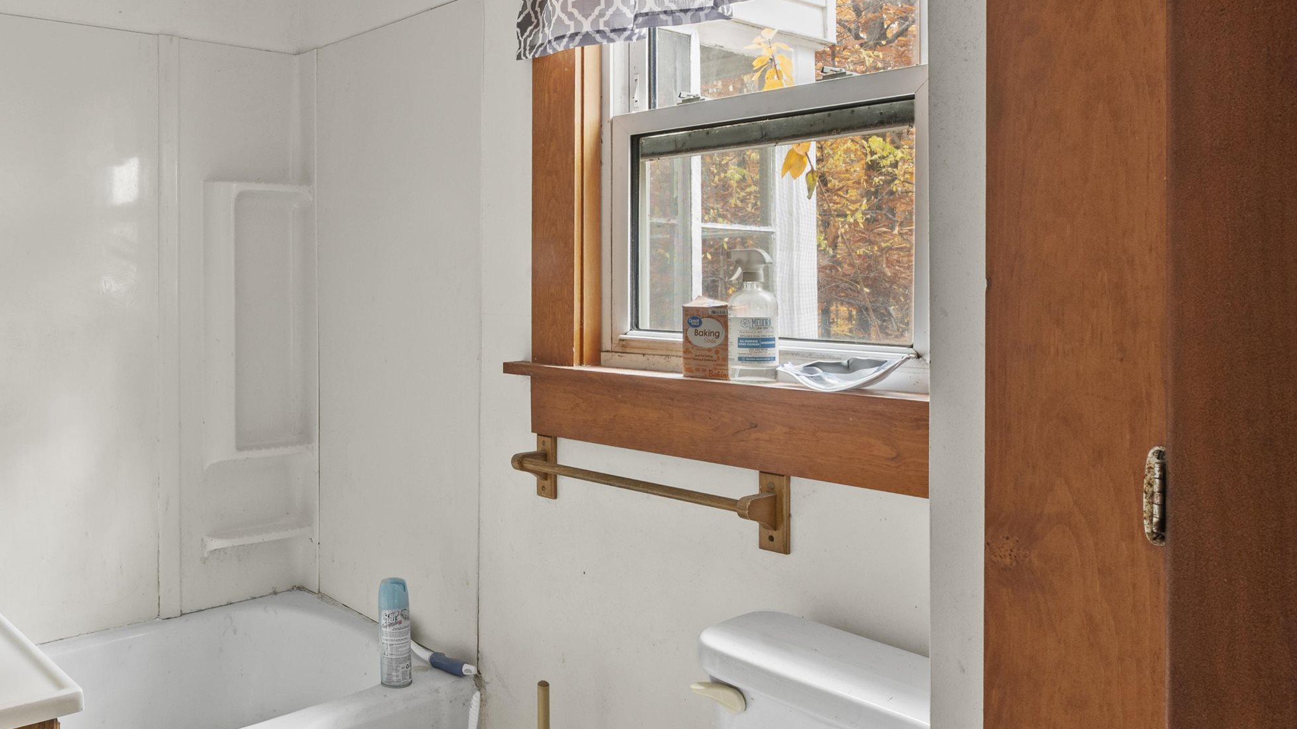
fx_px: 963
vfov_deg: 41.4
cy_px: 316
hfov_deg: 65.0
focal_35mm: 28
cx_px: 371
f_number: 11
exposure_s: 4
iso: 320
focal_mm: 17
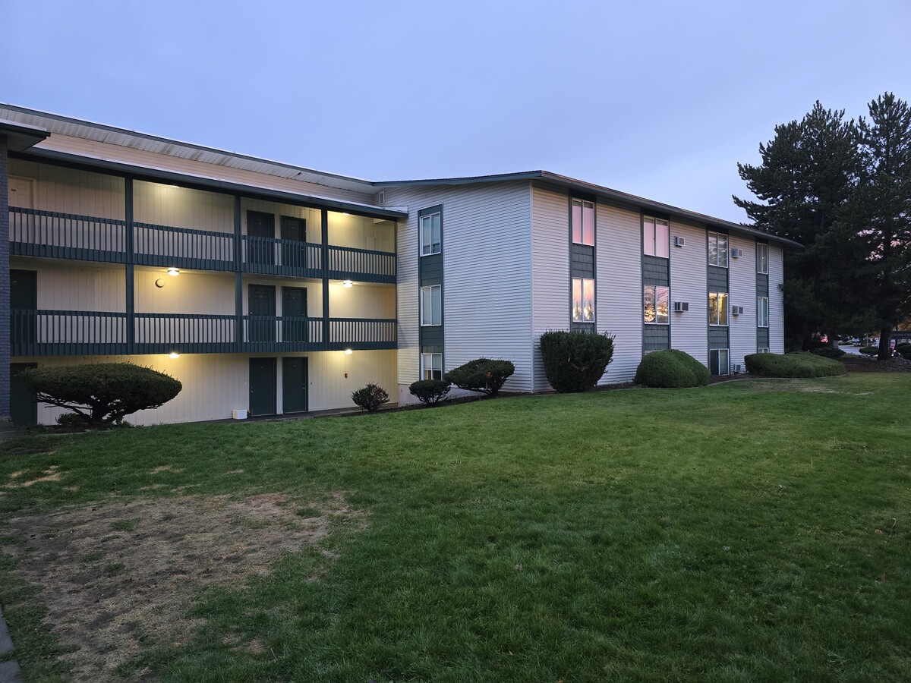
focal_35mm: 23
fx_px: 605
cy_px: 342
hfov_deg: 73.9
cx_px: 456
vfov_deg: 58.9
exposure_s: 1/120
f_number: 1.7
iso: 640
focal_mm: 6.3
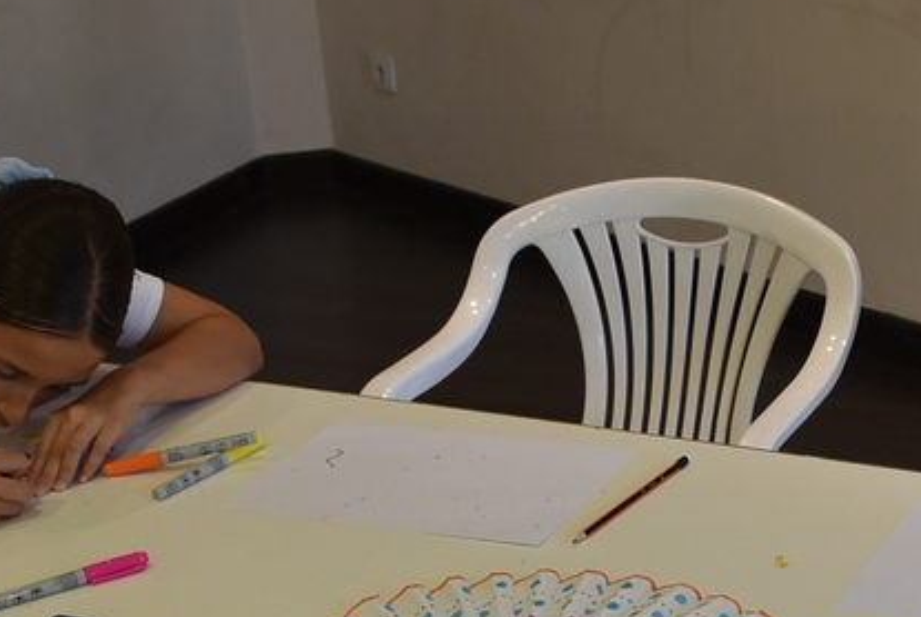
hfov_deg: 25.0
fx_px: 1998
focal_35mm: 78
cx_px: 877
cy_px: 641
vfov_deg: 17.1
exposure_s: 1/80
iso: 400
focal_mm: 18
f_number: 4.5
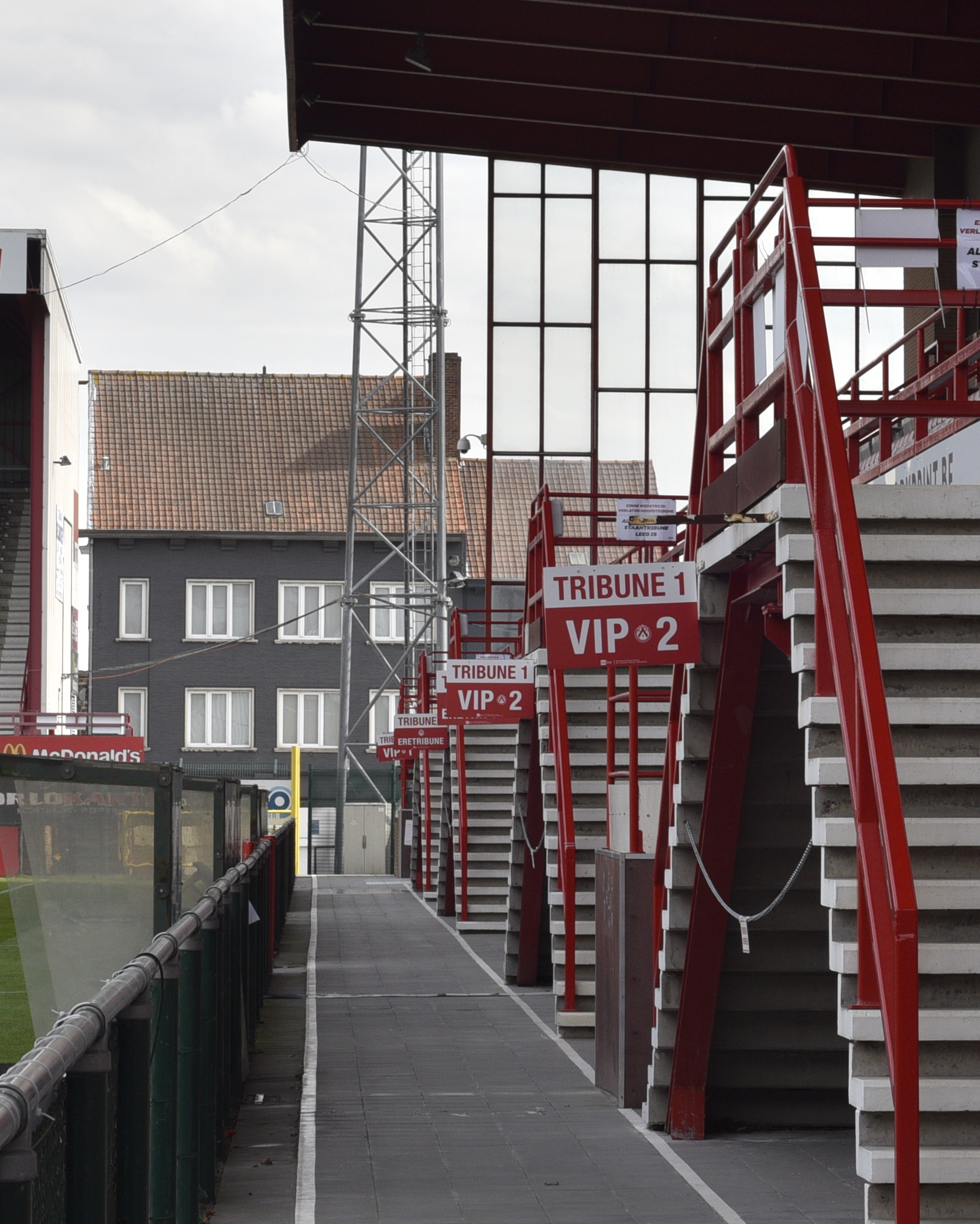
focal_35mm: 135
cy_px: 486
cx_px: 627
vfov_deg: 14.3
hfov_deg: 11.4
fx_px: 4894
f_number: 9
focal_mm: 50
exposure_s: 1/320
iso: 250
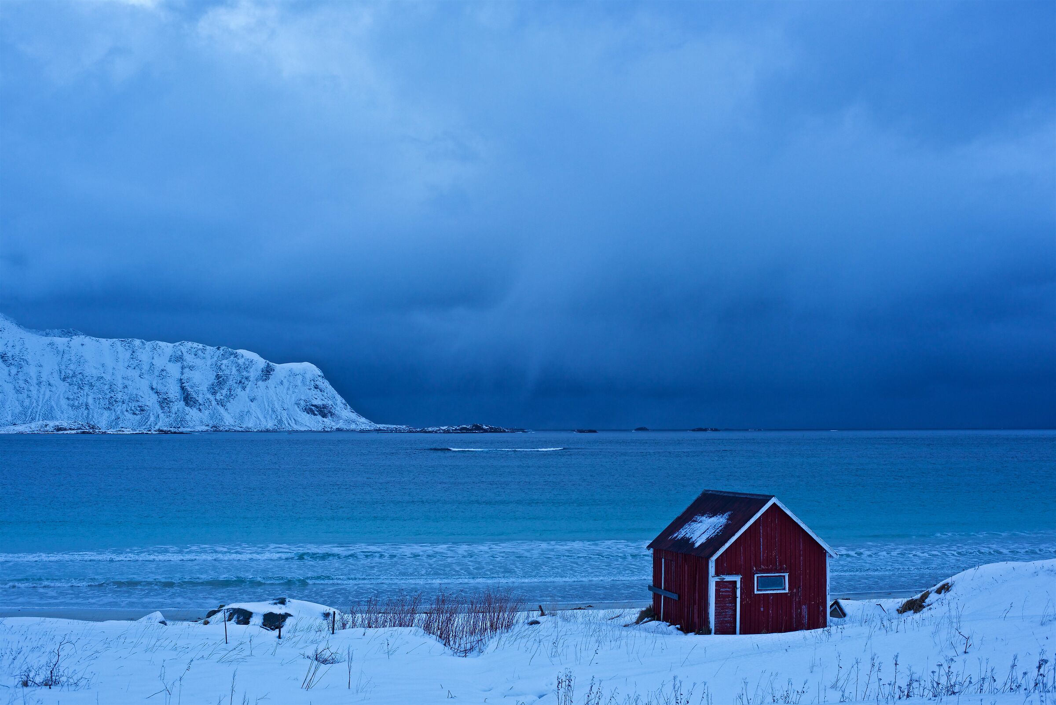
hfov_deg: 39.6
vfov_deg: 27.0
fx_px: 1467
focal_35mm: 50
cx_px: 528
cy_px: 352
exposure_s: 1/50
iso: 640
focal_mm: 50
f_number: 5
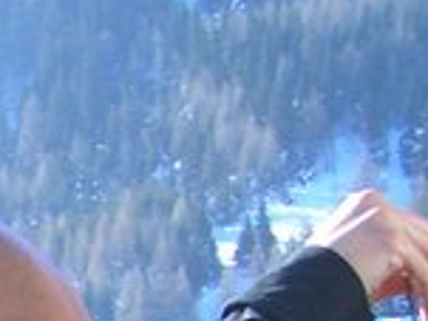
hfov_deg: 7.4
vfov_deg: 5.8
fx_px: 2928
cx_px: -842
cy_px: 1017
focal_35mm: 237
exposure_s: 1/160
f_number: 4.3
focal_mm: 5.8
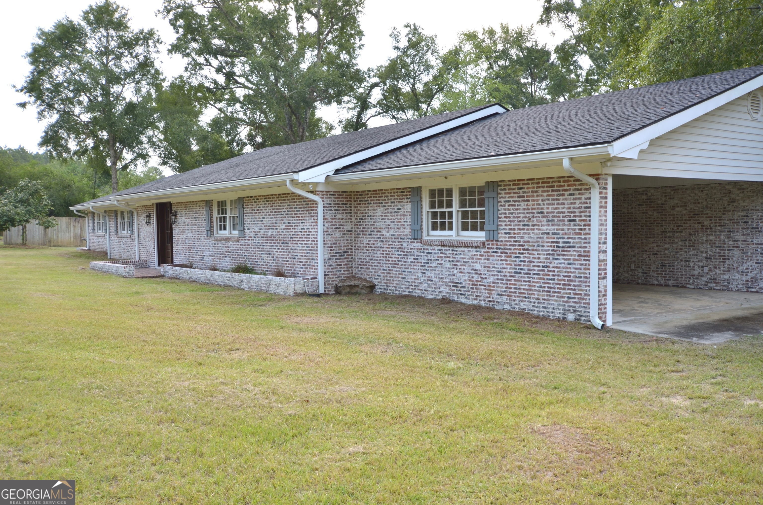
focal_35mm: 33
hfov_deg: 57.3
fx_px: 698
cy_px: 252
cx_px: 382
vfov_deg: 39.8
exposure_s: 1/20
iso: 100
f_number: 9
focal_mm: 22
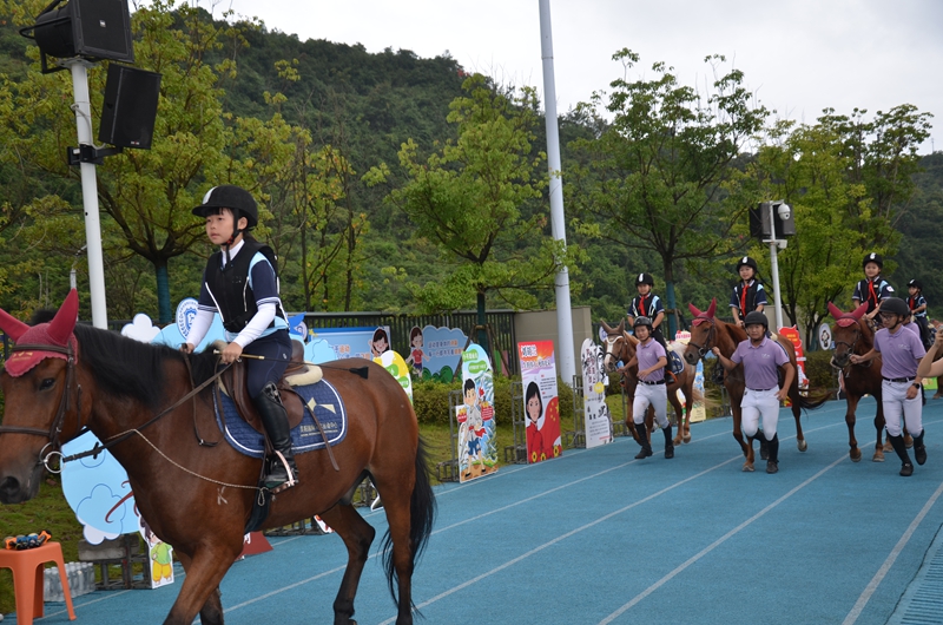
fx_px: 1176
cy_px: 312
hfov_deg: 43.7
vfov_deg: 29.7
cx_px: 472
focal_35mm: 45
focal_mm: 30
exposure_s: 1/250
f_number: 4.2
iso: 140
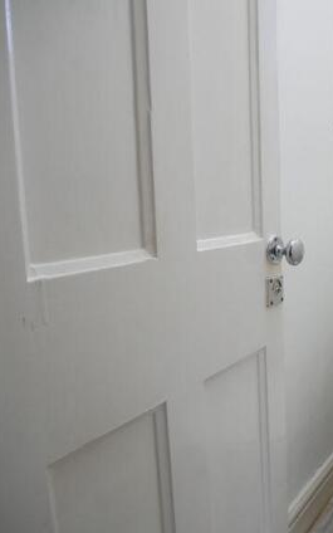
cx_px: 361
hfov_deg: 32.2
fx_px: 508
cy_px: 265
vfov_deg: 55.3
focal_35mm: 35
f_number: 3.5
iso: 640
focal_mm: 12
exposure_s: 1/60
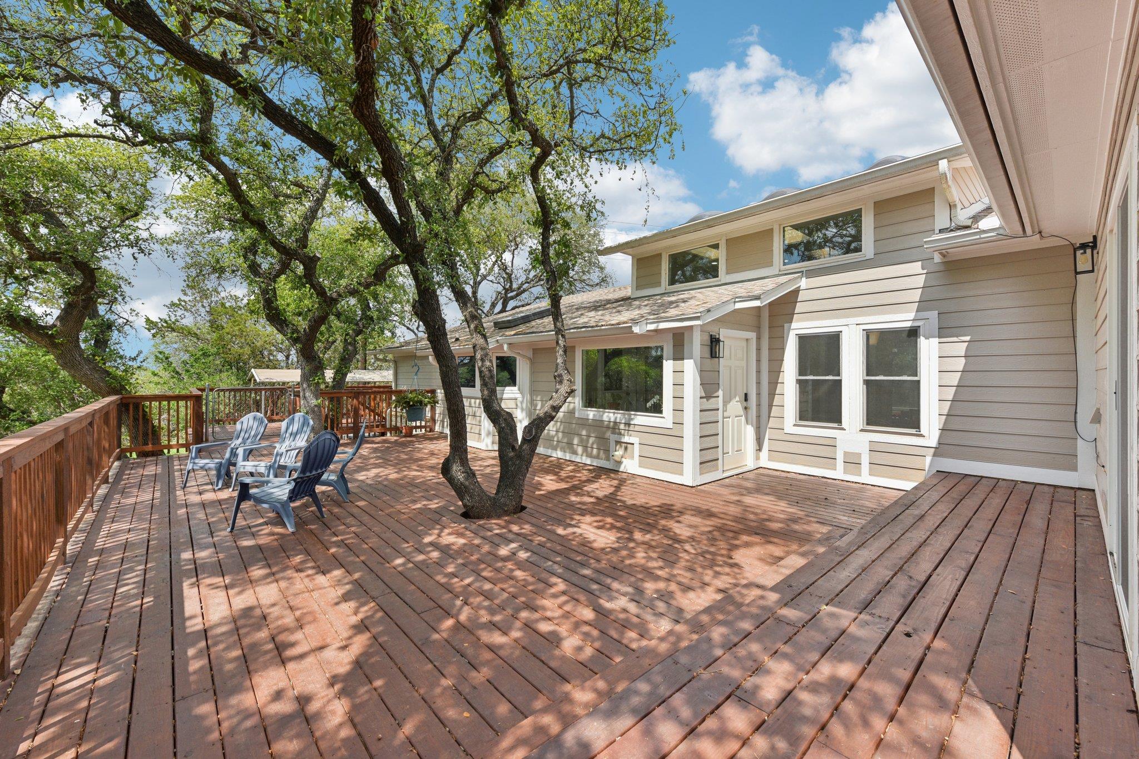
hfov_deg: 104.3
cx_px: 570
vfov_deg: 81.2
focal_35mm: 14
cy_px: 380
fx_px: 443
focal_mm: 14
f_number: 8
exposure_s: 1/320
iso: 100
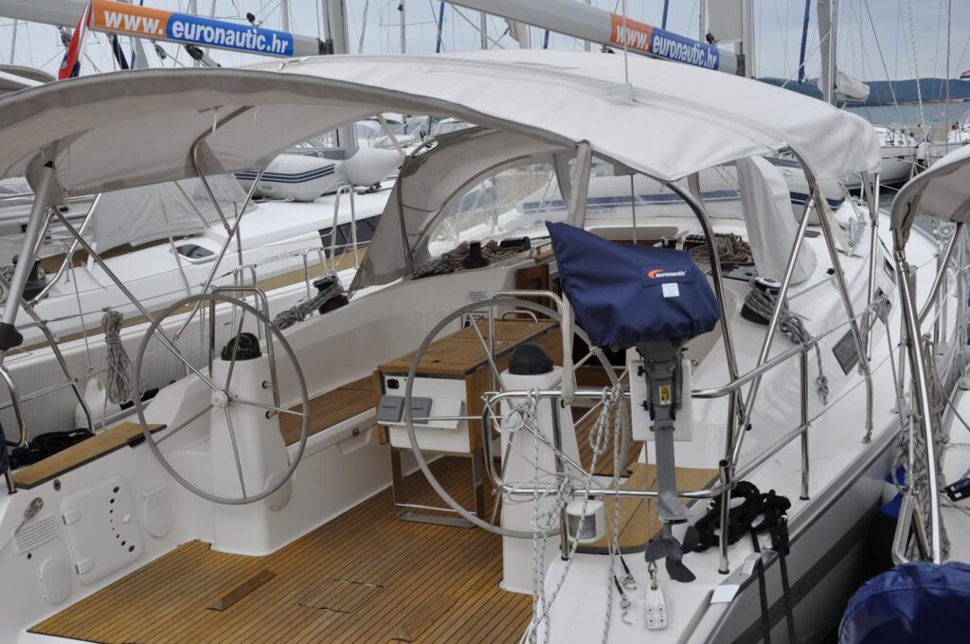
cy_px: 322
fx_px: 1130
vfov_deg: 31.8
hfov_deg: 46.5
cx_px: 485
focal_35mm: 42
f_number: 7.1
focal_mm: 28
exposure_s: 1/200
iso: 200
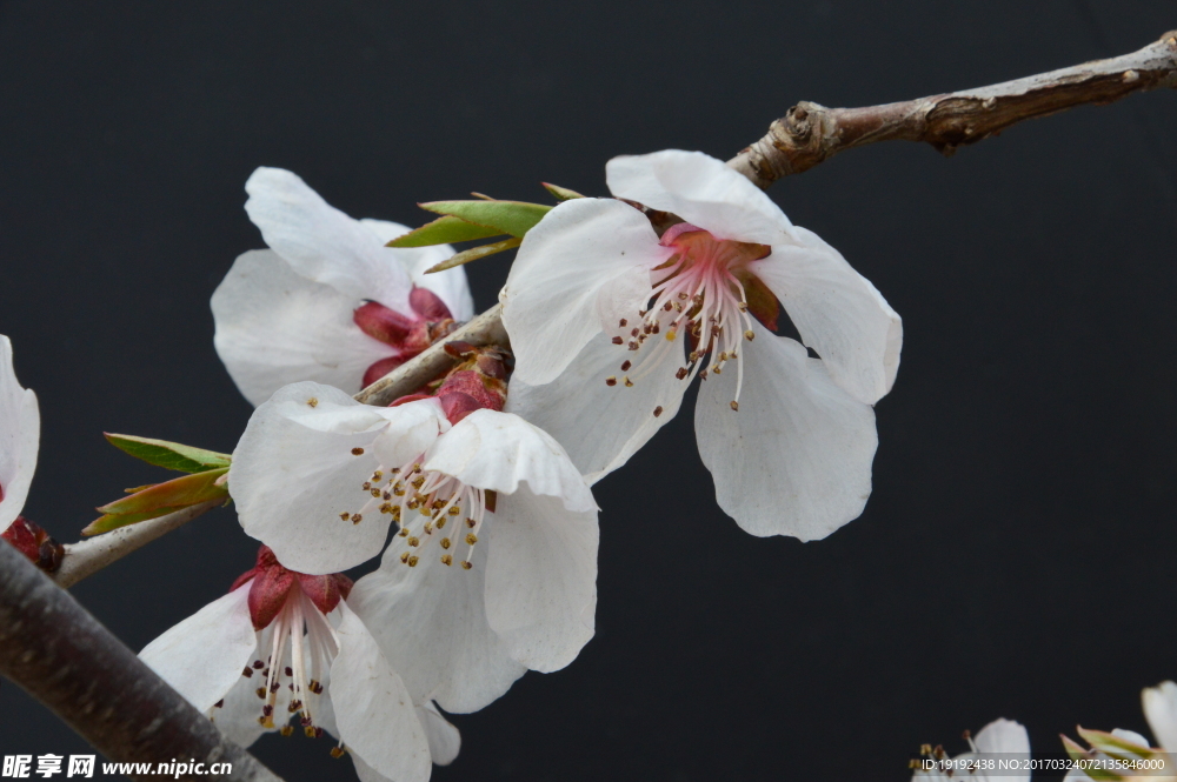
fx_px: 15059
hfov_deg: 4.5
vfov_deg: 3.0
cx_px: 586
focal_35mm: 461
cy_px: 387
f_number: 18
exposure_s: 1/250
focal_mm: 300
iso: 800
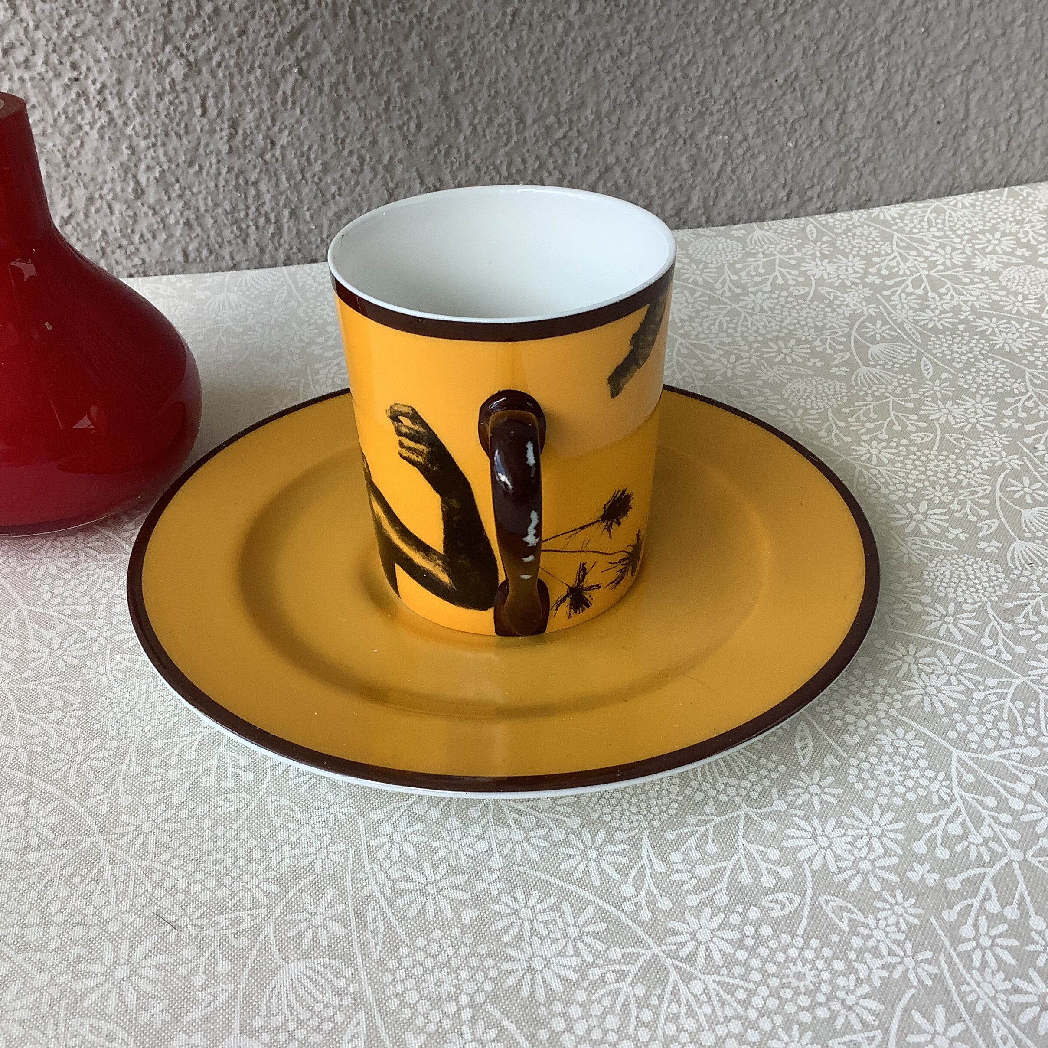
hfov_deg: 44.9
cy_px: 529
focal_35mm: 37
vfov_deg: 44.9
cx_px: 517
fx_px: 1267
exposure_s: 1/120
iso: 40
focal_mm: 3.3
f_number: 2.4
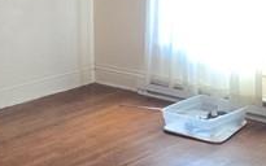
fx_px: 500
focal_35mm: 69
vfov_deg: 18.6
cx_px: -39
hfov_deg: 26.9
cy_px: 22
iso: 160
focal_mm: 2.2
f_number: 2.2
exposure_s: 1/60
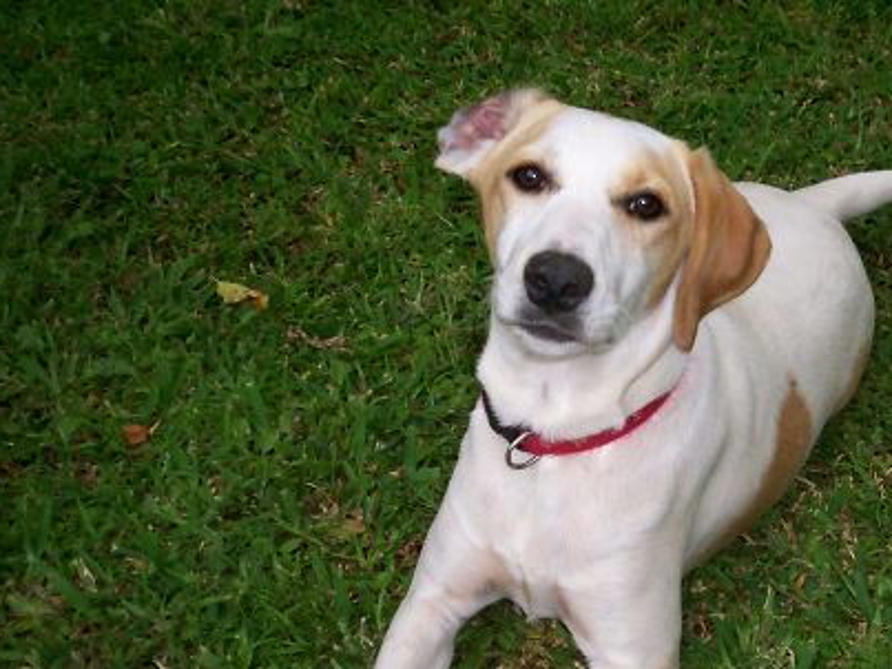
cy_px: 360
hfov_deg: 35.1
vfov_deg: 27.0
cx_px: 608
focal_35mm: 54
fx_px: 1391
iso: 140
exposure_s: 1/64
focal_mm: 5.9
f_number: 4.5
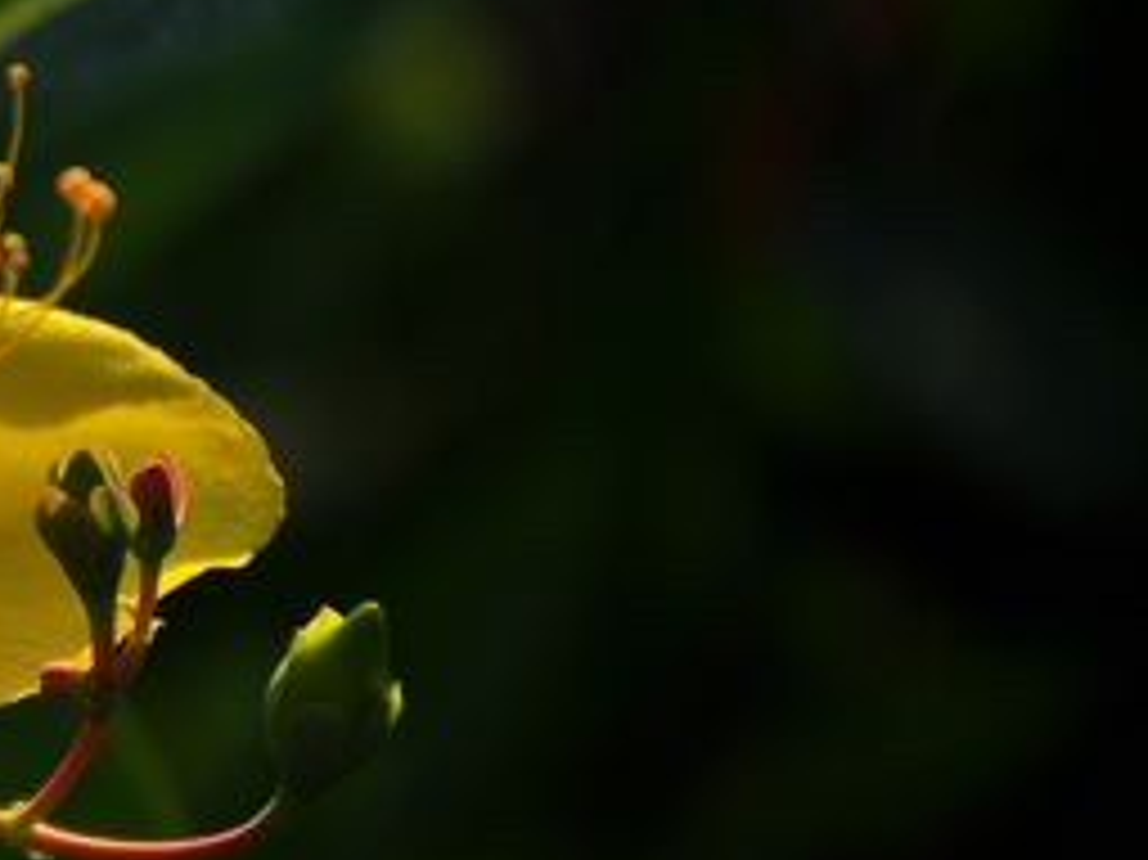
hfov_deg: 4.8
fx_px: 13767
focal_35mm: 415
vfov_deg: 3.6
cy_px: 200
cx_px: -423
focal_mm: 105
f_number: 5.6
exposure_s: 1/640
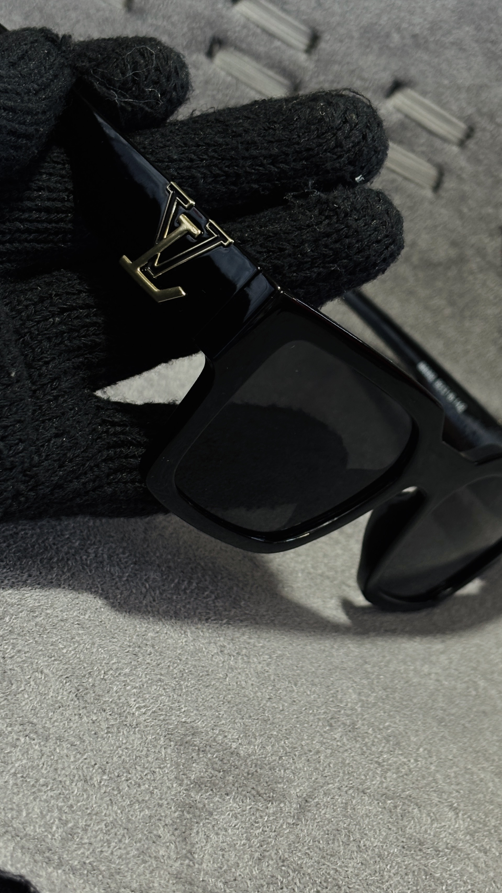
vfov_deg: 31.4
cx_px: 274
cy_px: 439
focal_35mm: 67
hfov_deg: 18.0
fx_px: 1585
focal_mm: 5.96
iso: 160
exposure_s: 1/40
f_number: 1.6
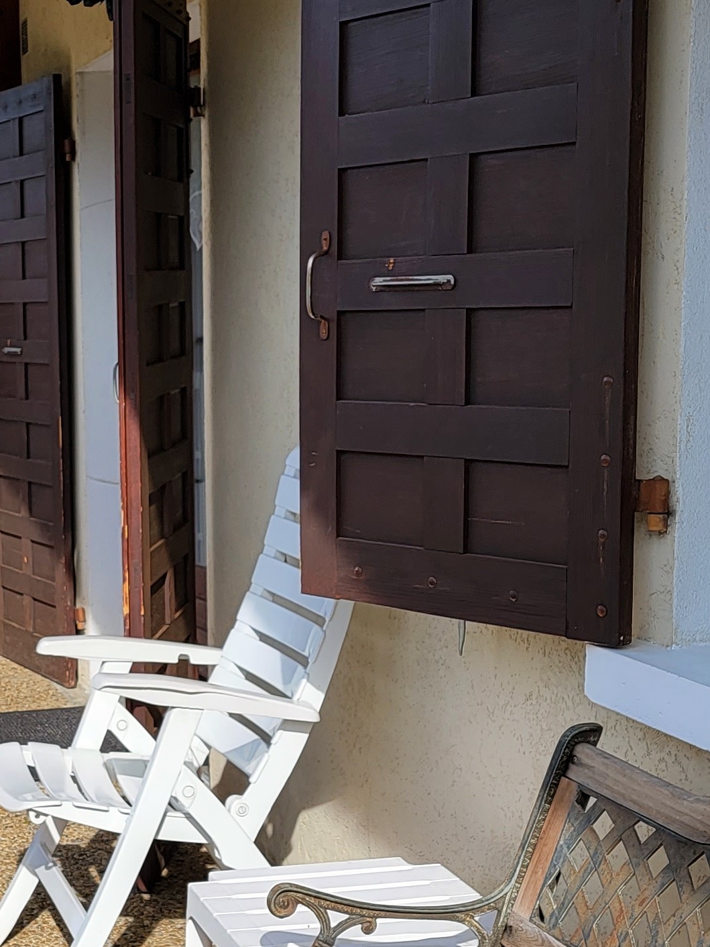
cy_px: 523
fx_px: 1860
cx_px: -110
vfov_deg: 28.5
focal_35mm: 68
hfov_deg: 20.4
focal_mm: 6.7
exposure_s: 1/522
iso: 16
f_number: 1.8
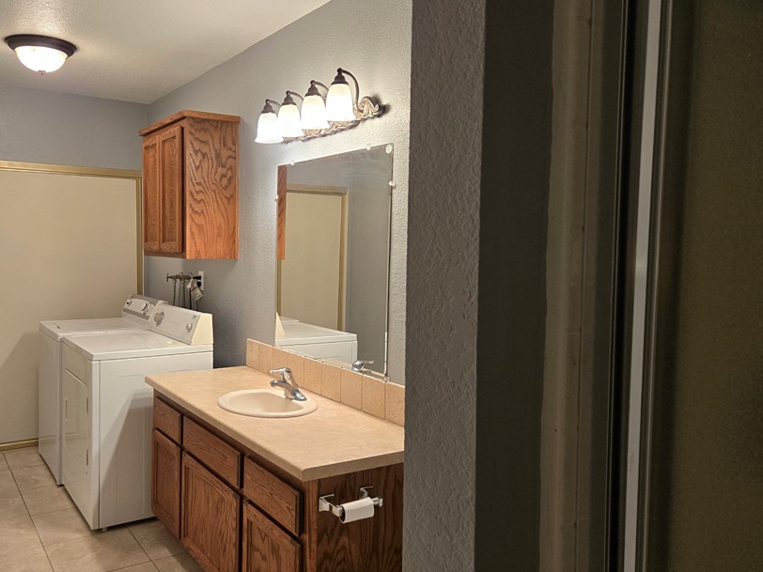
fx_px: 639
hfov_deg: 61.0
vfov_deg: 48.2
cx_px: 299
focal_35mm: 29
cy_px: 271
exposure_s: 1/120
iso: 160
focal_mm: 5.4
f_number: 1.8
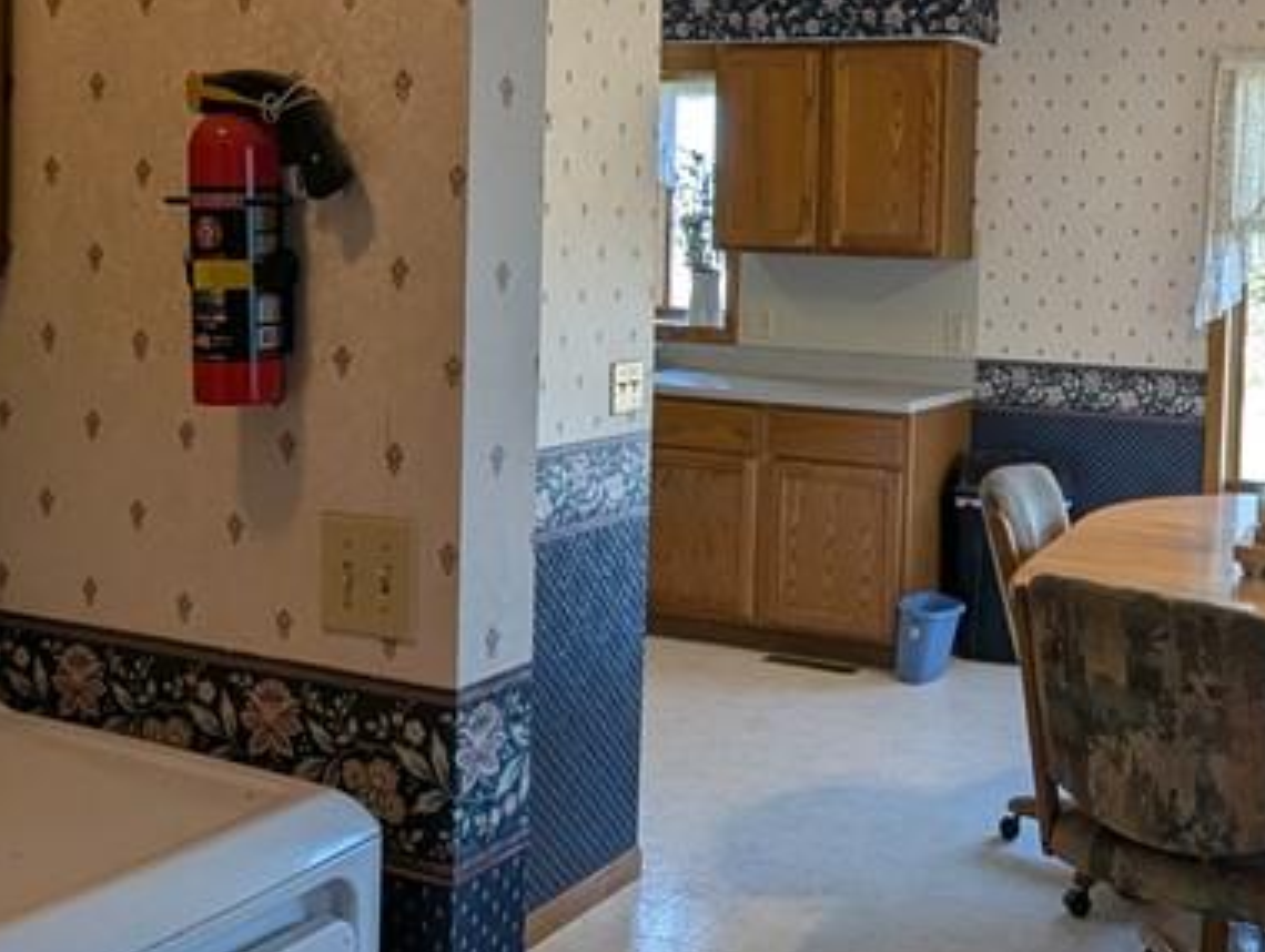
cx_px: 871
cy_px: 283
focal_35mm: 43
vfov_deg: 33.2
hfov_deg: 43.0
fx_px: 1573
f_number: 2.2
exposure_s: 1/120
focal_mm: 2.35
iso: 75
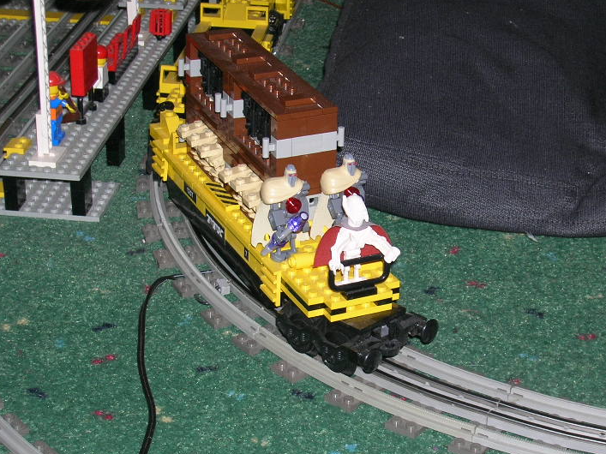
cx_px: 351
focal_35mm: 84
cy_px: 265
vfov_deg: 17.6
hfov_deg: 23.3
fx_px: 1470
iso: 50
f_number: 3.5
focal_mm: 9.7
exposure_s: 1/60.1
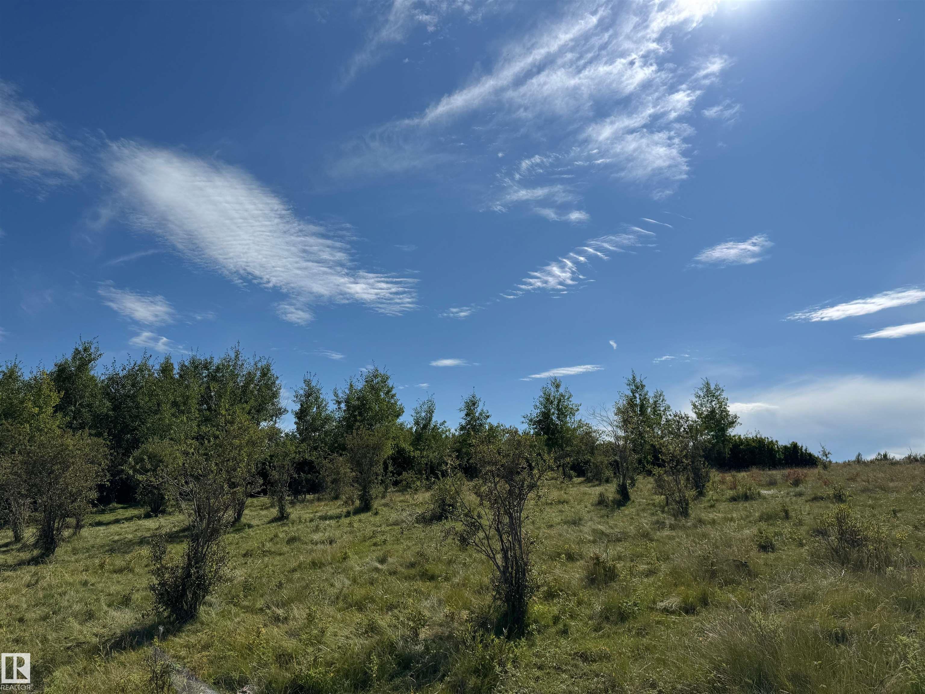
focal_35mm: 24
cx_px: 462
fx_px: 641
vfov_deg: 56.8
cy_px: 347
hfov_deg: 71.6
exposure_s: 1/12346
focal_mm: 6.76
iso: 80
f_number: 1.78
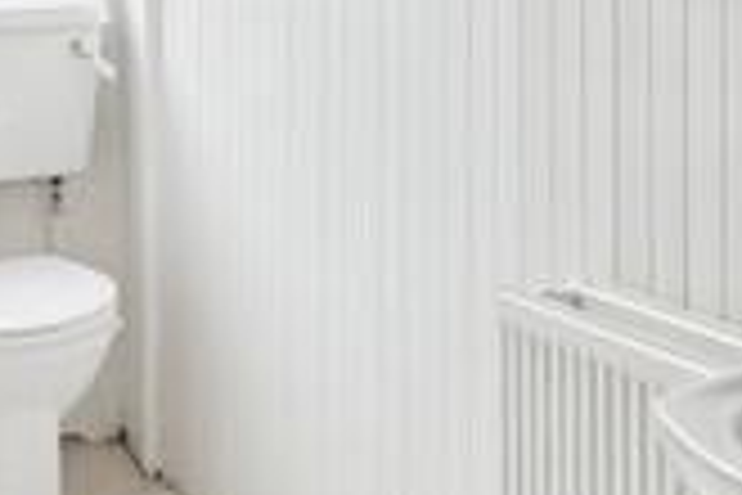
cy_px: -133
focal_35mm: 87
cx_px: 742
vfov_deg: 15.1
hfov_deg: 22.5
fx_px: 1793
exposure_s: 1/100
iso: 800
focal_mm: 14
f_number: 5
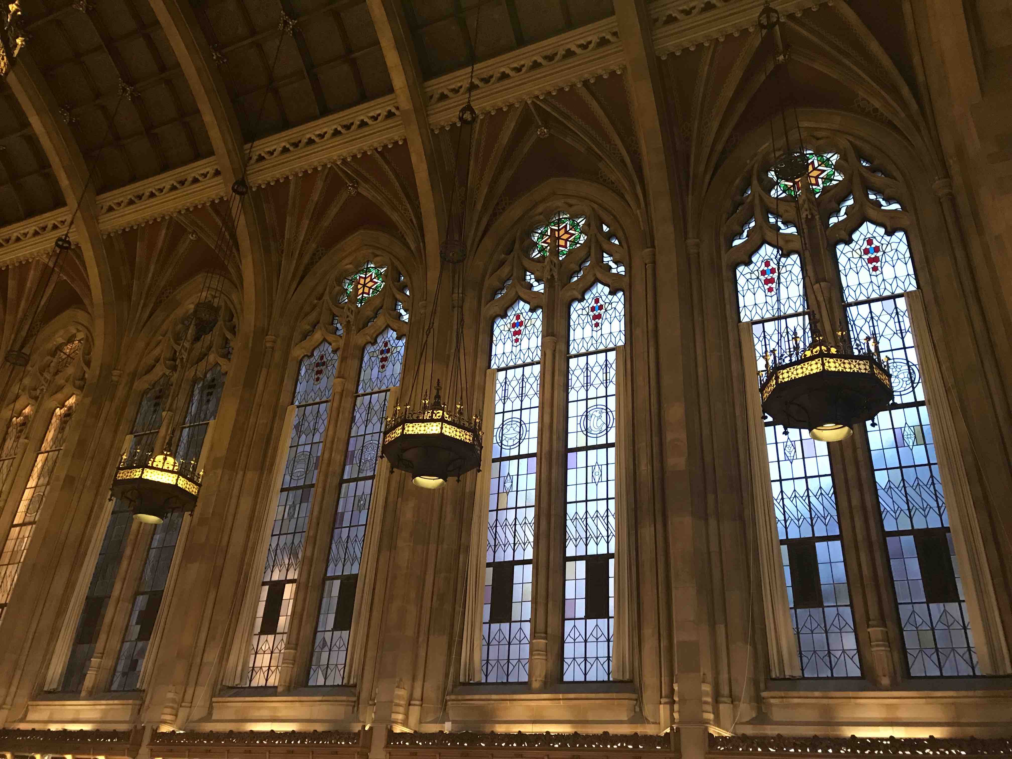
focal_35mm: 28
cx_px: 506
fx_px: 819
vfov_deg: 49.7
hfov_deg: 63.4
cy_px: 380
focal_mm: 3.99
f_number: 1.8
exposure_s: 1/6
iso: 100
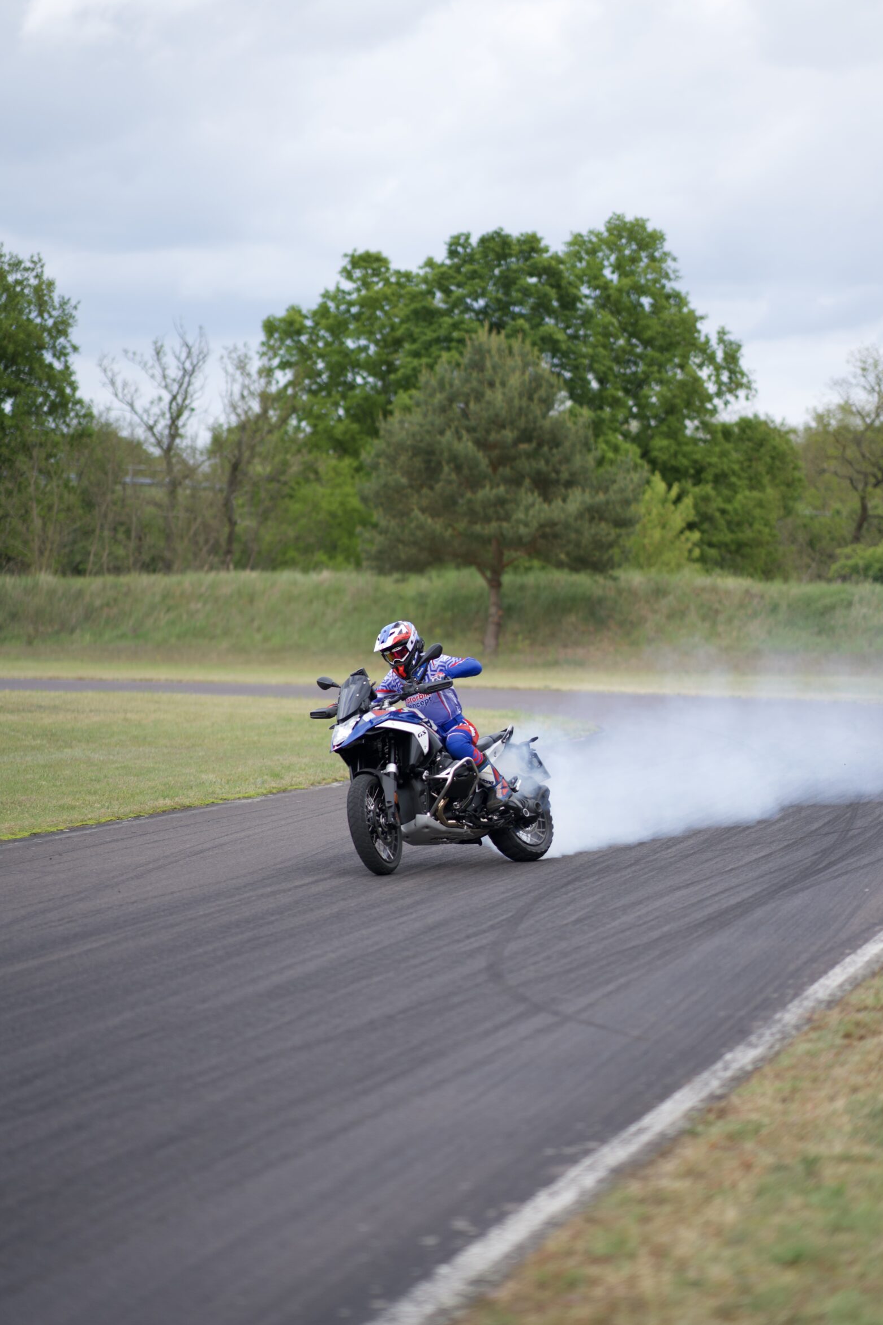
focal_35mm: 93
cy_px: 704
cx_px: 464
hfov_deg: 14.7
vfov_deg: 21.9
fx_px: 3421
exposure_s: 1/2000
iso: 160
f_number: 1.4
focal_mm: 85
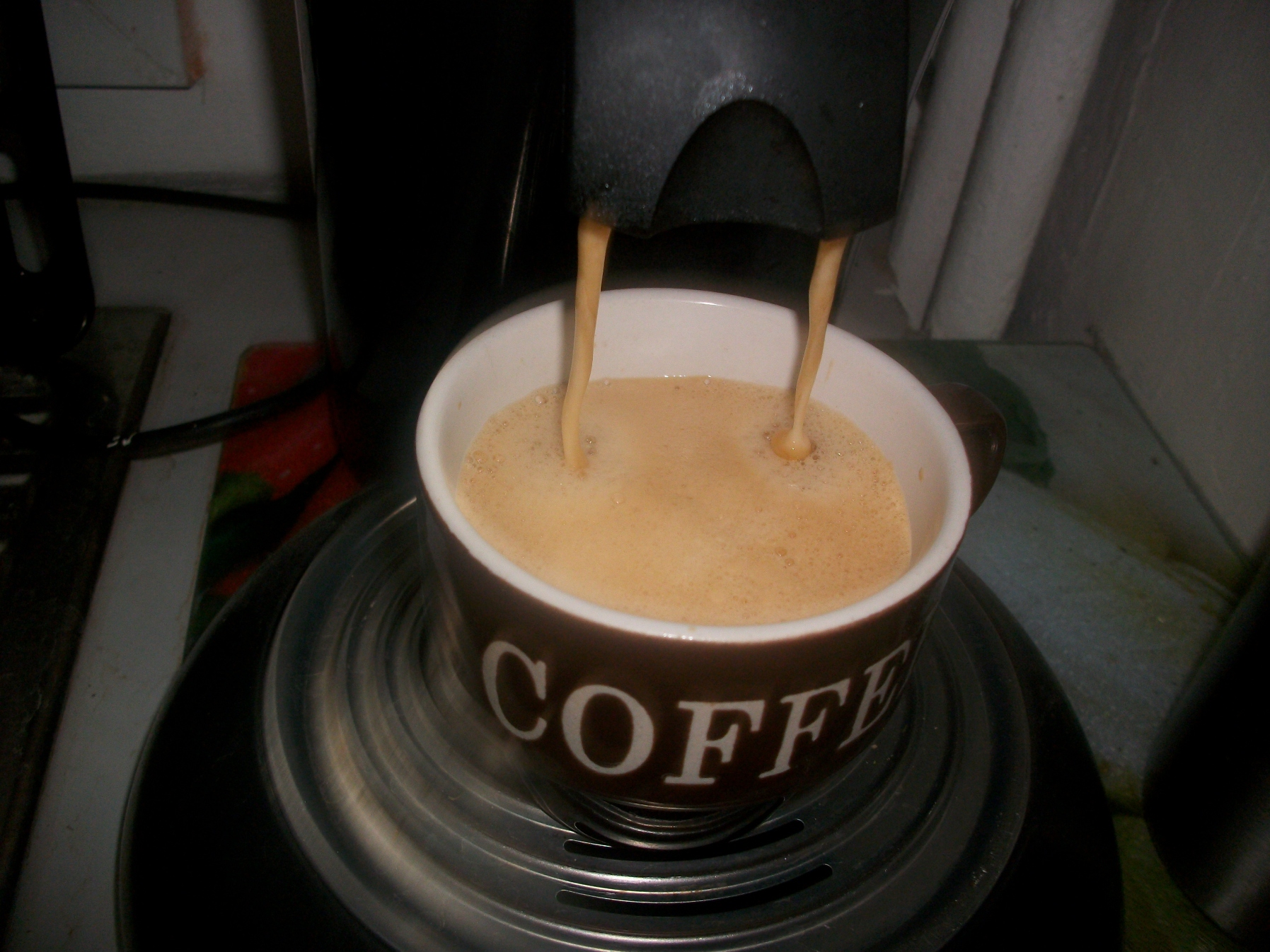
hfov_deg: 58.4
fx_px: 1137
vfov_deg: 45.4
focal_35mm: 31
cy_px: 476
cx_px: 635
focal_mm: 5.7
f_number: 2.9
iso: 150
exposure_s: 1/40
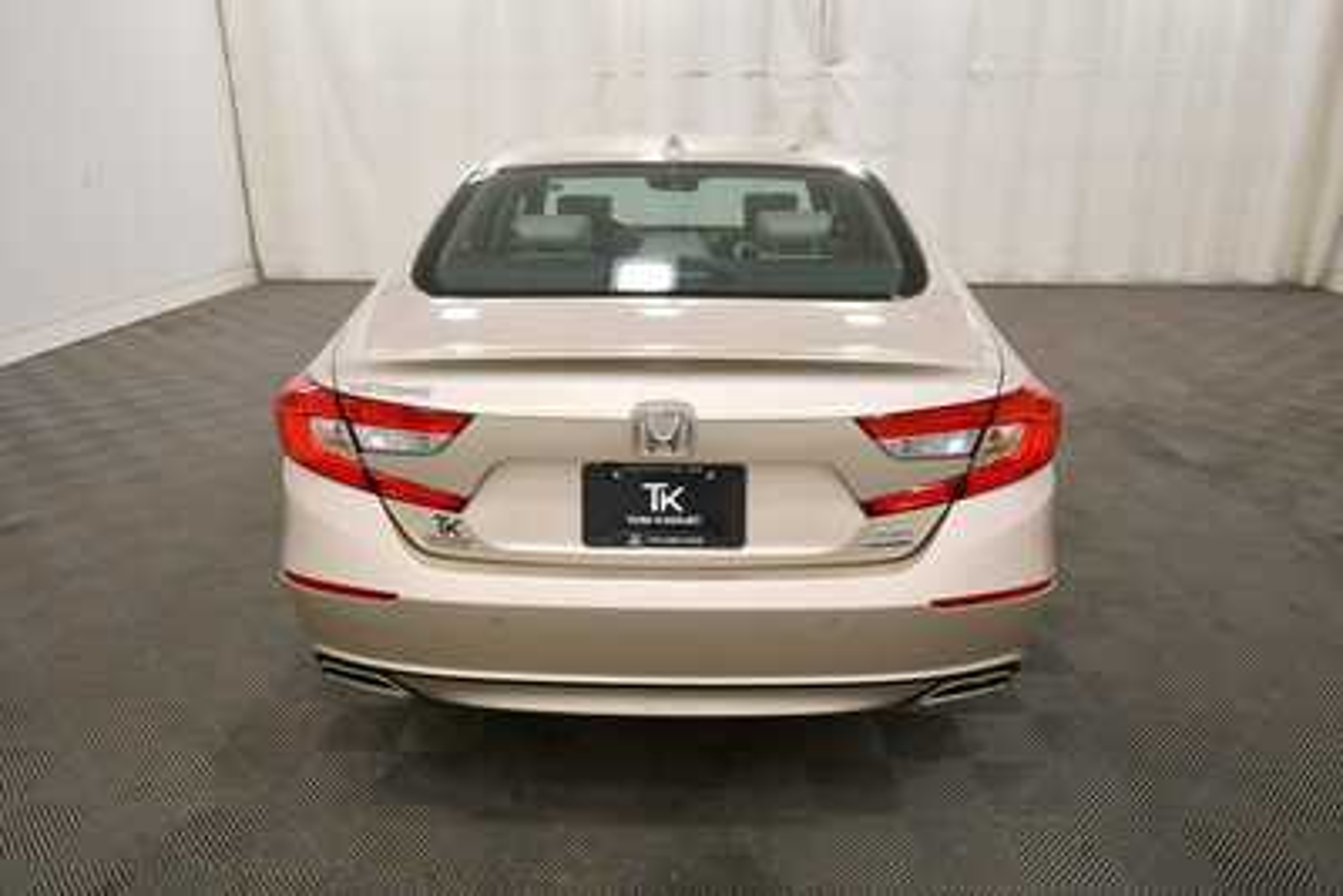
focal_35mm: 25
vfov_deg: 51.3
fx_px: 933
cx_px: 672
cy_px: 448
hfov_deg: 71.5
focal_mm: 17
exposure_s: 1/250
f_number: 5.3
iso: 800
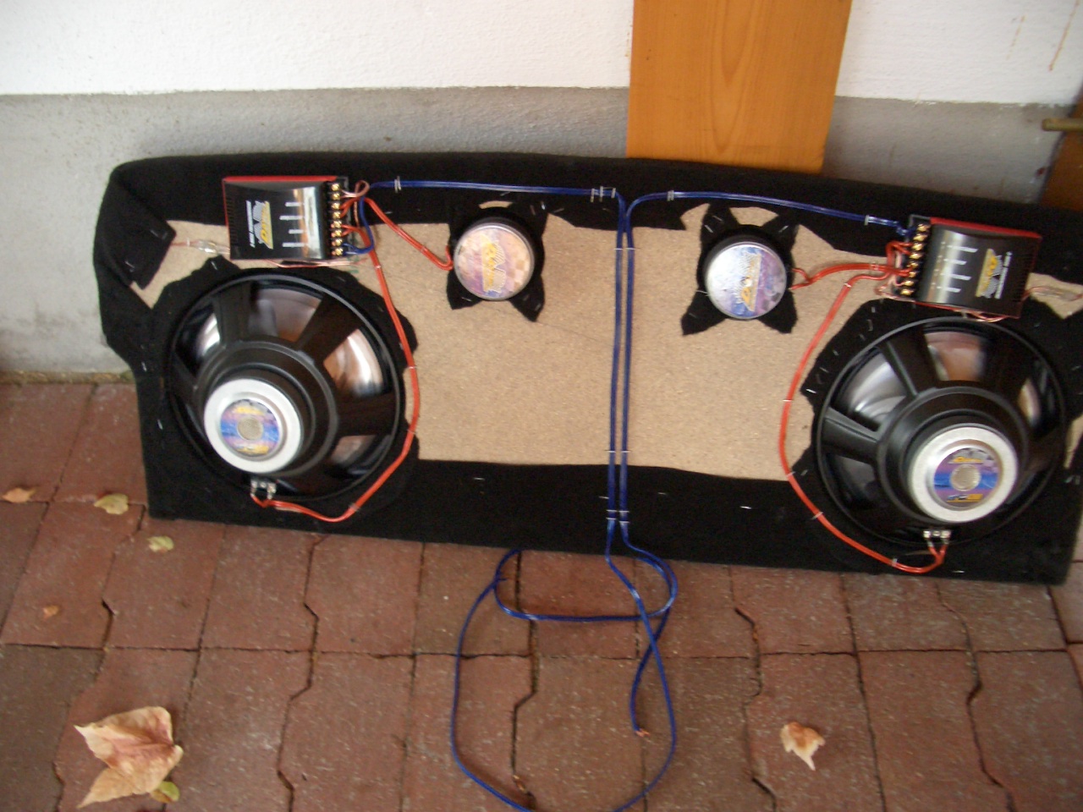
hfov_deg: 52.6
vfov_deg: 40.7
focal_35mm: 35
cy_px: 406
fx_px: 1095
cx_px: 542
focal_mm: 5.8
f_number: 2.6
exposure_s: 1/60
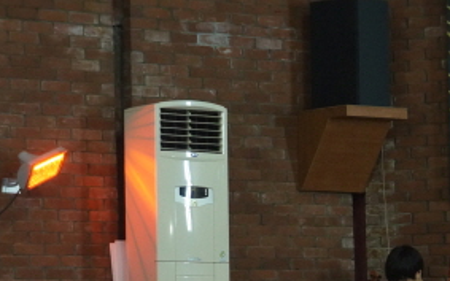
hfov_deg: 10.6
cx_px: 286
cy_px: 303
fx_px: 2416
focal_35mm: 197
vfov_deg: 6.6
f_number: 5.6
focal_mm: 52
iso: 2000
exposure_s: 1/60
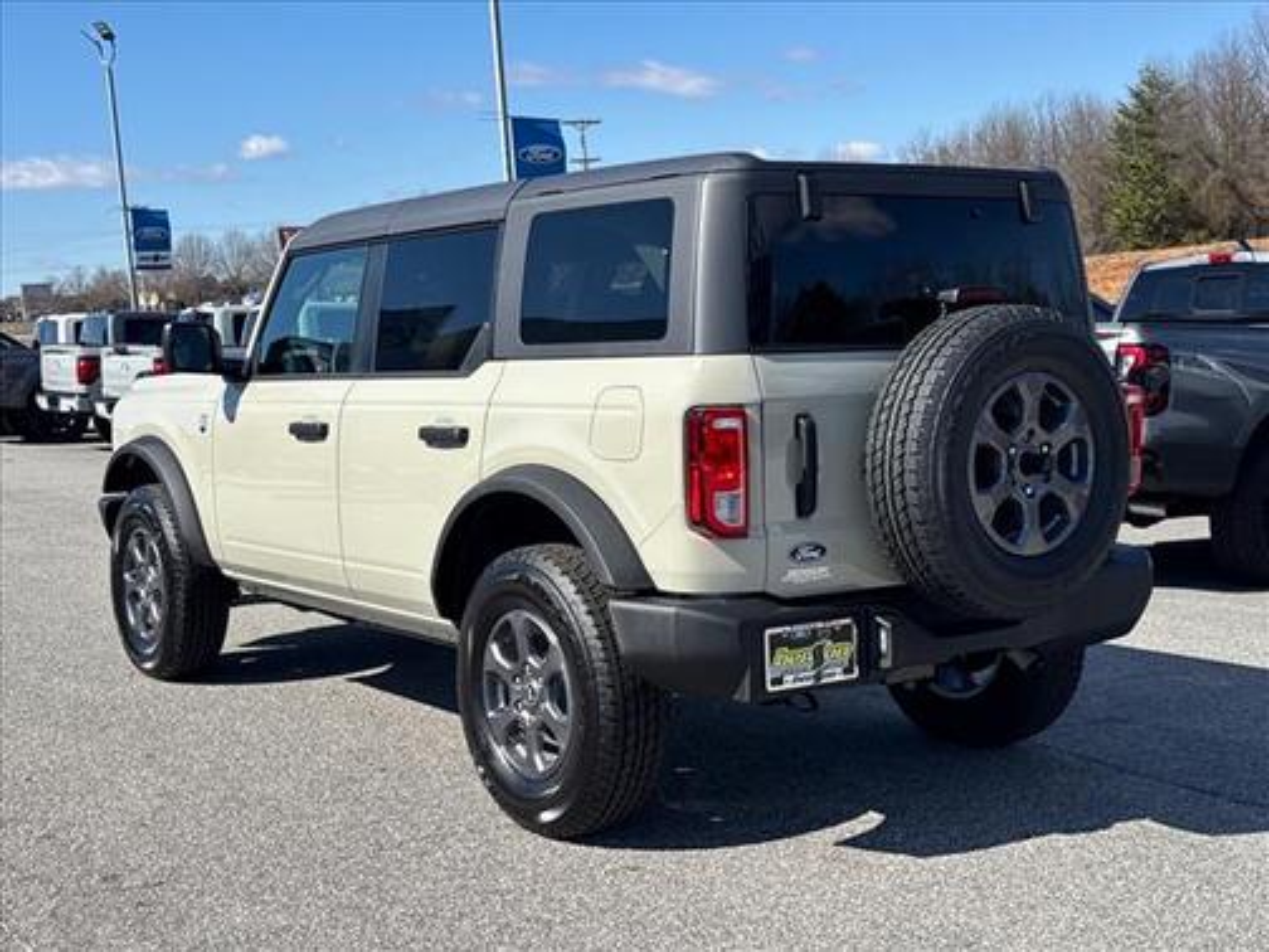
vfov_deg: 30.3
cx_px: 634
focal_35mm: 48
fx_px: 1760
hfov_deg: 39.7
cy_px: 476
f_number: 1.78
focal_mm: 6.76
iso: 64
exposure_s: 1/5848
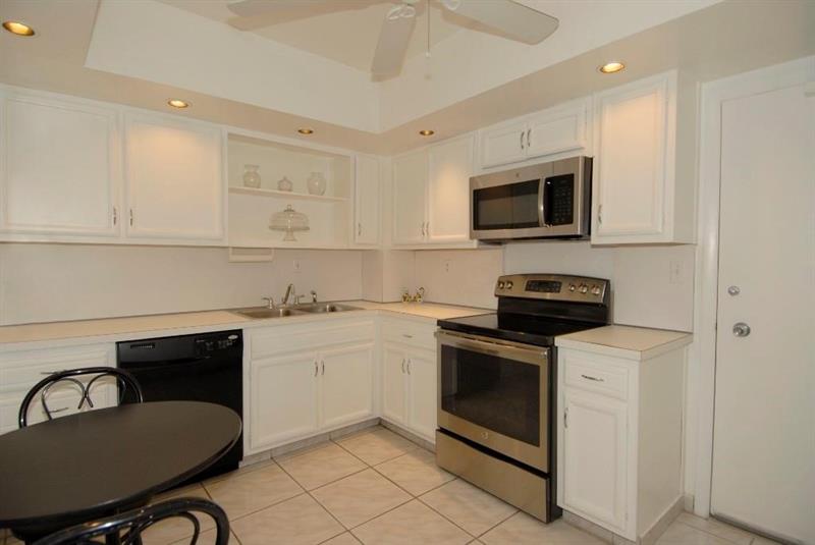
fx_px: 408
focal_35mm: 18
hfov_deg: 89.9
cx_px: 408
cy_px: 272
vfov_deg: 67.5
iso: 200
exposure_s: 1/60
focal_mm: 12
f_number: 5
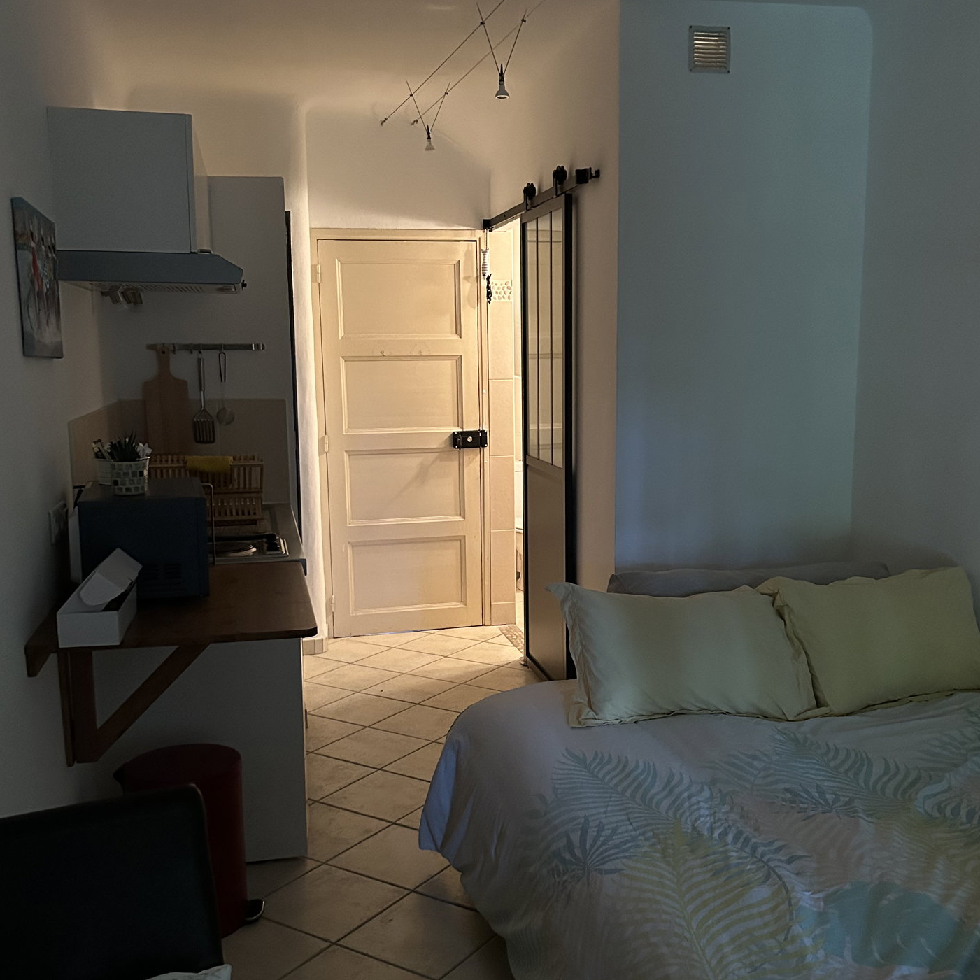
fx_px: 1121
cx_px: 502
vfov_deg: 47.2
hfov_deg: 47.2
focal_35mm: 35
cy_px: 535
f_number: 1.5
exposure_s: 1/33
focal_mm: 5.7
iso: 640
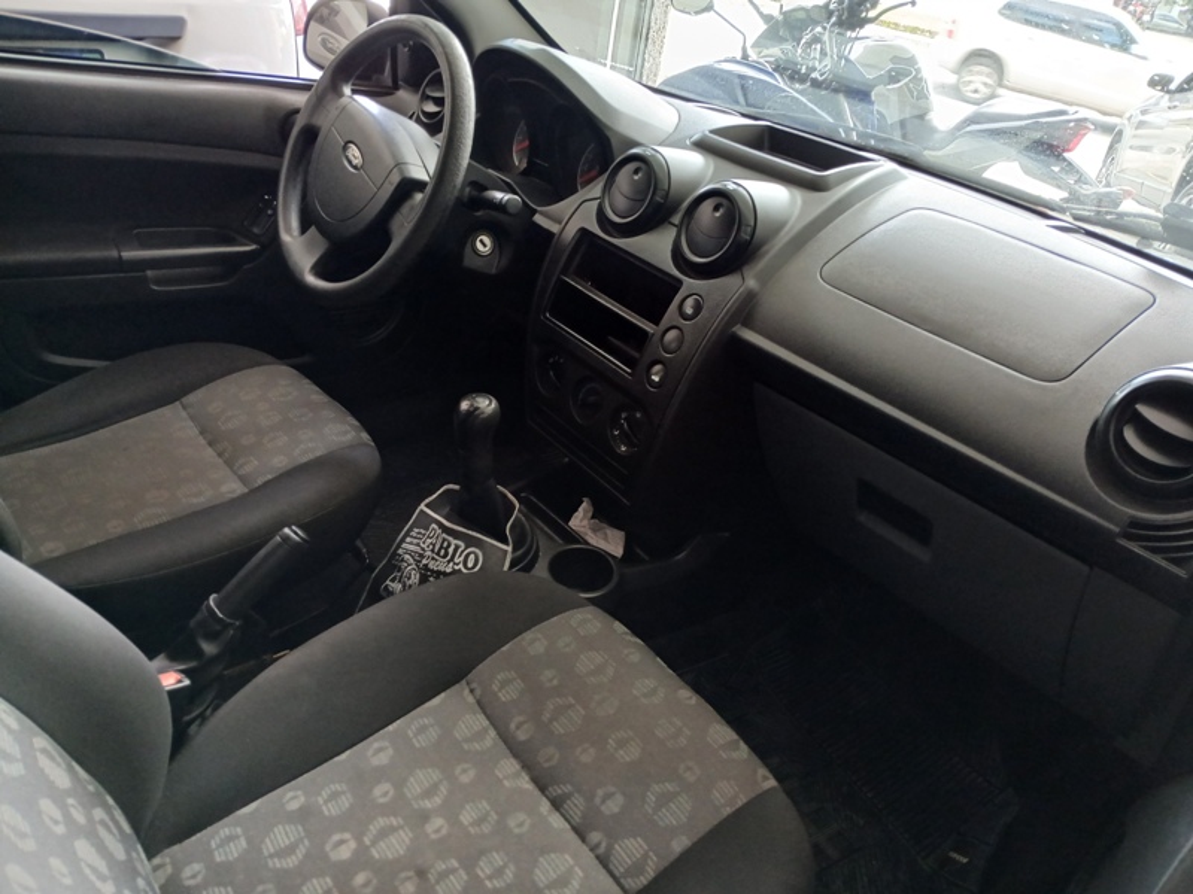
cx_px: 596
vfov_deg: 53.1
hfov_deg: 67.3
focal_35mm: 26
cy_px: 447
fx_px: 896
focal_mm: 3.98
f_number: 1.8
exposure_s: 1/30
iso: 250
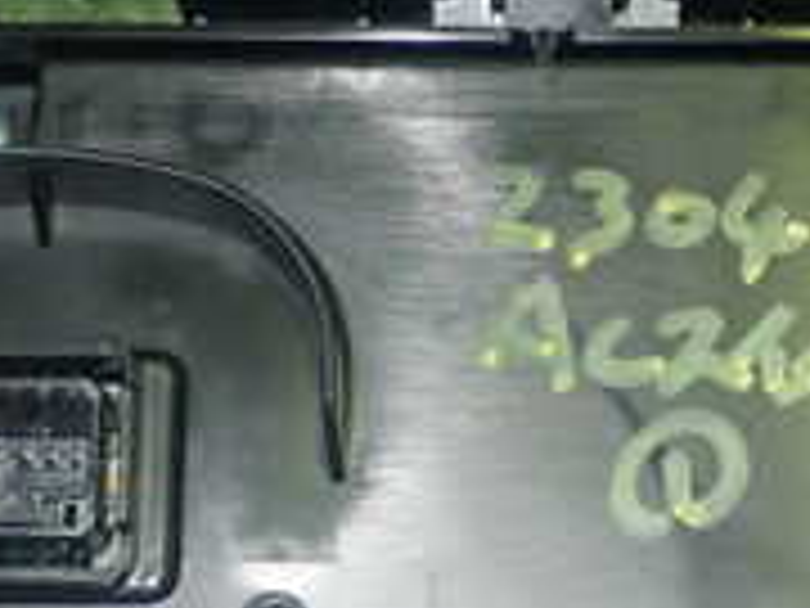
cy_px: 360
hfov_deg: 14.4
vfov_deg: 10.8
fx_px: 3206
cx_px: 513
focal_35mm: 137
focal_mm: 7.31
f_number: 8
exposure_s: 1/40
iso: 800
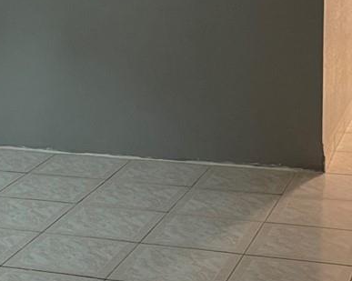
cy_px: 25
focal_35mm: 105
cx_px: 61
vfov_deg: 14.5
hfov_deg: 18.1
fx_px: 1093
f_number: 1.6
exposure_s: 1/60
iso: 320
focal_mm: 5.1
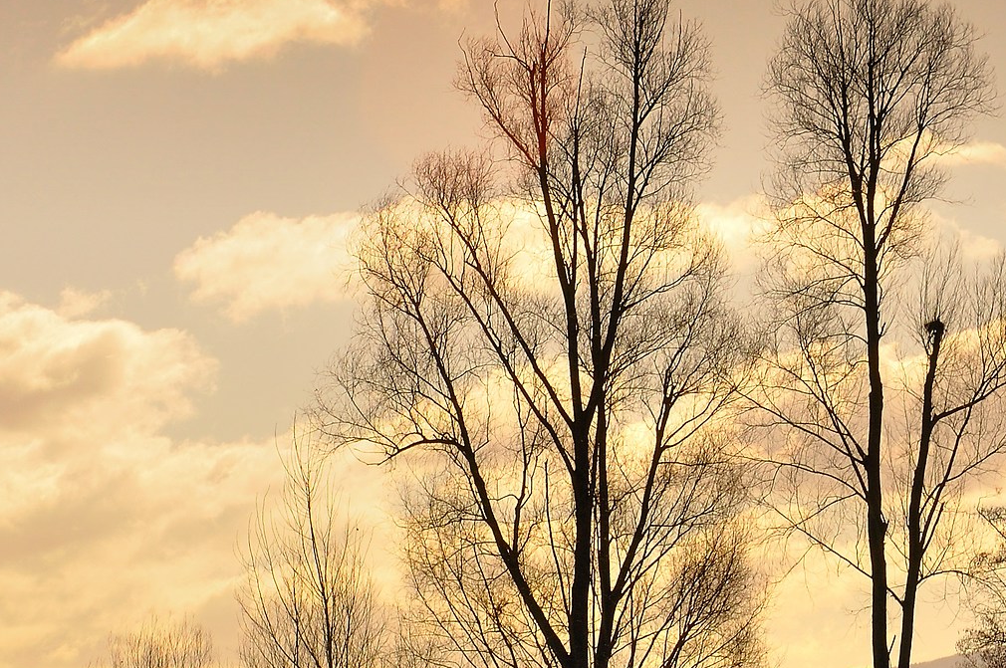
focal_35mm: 221
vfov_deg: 6.2
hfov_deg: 9.3
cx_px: 319
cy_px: 659
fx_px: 6169
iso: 200
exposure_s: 1/180
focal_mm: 62
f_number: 11
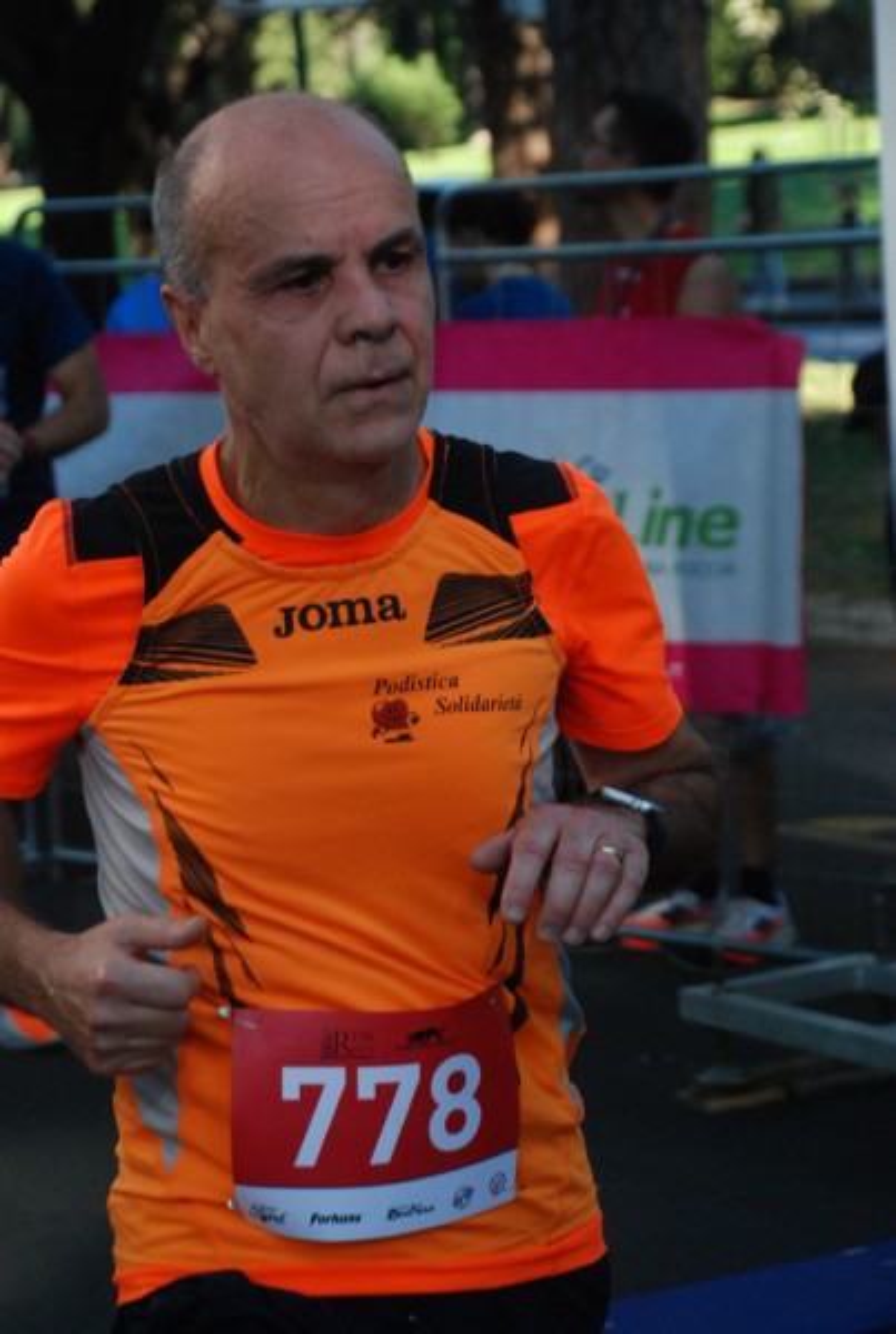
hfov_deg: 12.2
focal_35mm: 112
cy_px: 667
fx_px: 4178
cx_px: 448
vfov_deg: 18.1
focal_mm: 75
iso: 1000
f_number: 5.6
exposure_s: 1/640
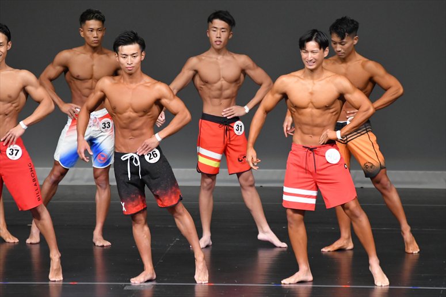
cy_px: 148
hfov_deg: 6.0
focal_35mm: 345
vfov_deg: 4.0
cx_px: 223
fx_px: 4272
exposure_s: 1/400
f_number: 5.6
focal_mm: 230
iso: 4000
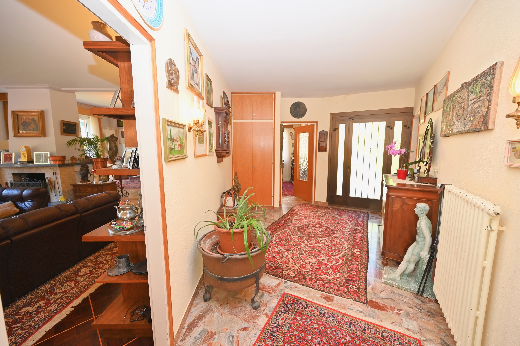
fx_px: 202
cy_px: 173
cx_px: 260
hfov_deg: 104.3
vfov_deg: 81.1
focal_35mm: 14
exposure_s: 1/60
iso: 500
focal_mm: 14
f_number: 4
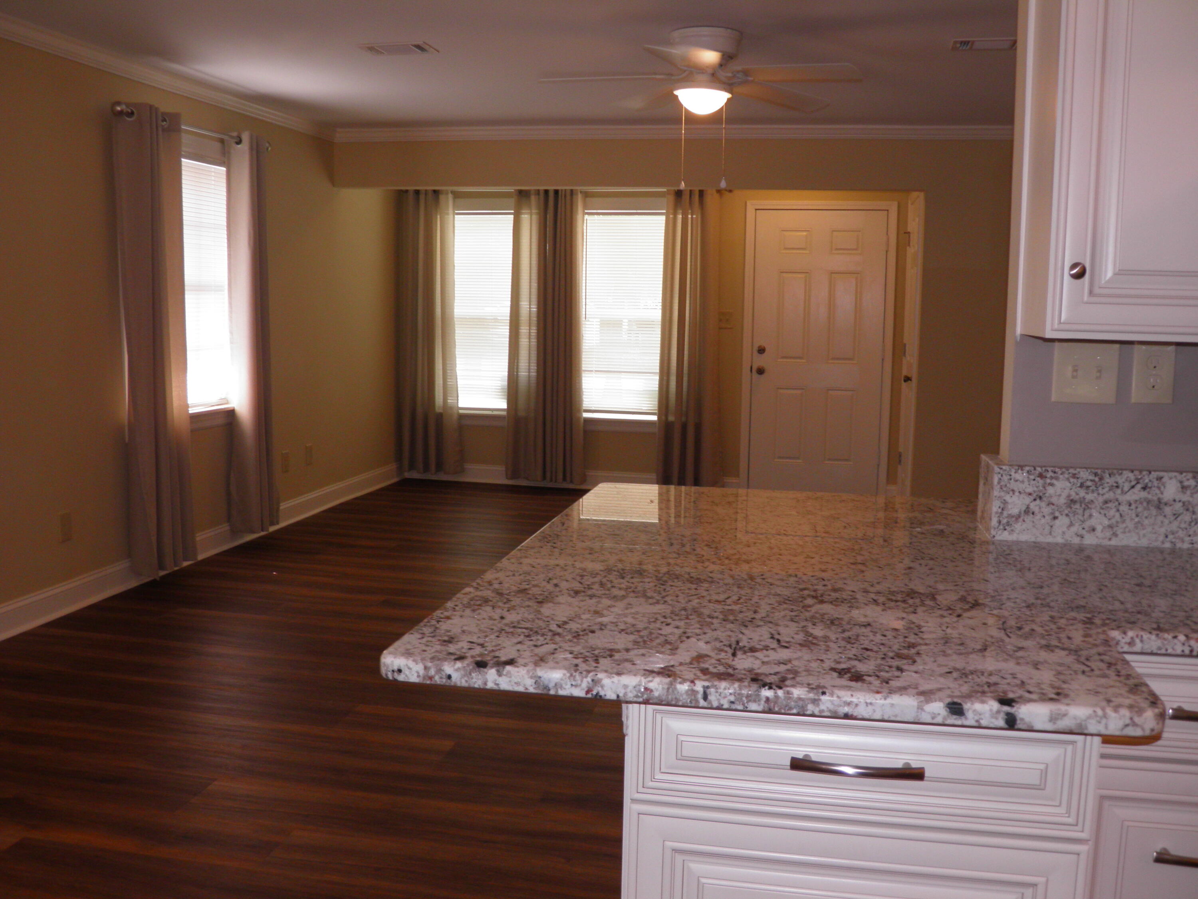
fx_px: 1038
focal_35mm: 30
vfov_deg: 46.8
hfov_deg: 60.0
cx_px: 599
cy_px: 450
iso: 100
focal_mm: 5.5
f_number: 3
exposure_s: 1/40
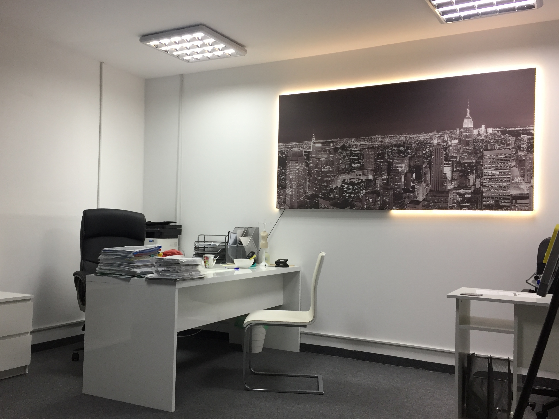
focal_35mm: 33
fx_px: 533
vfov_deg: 42.9
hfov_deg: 55.3
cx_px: 257
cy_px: 213
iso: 40
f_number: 2.2
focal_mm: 4.15
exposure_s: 1/33
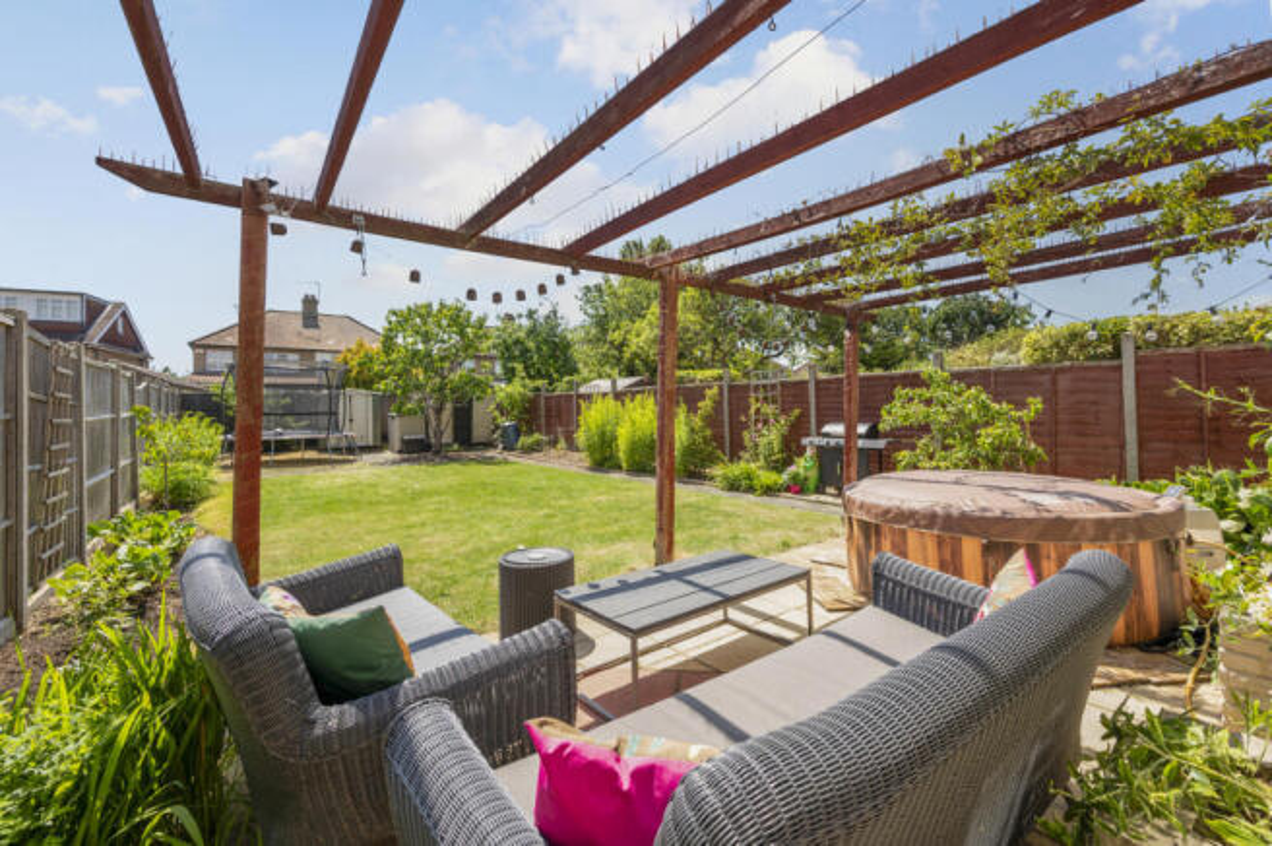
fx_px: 512
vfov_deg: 79.1
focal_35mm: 14
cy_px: 423
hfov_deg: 102.4
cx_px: 636
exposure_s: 1/250
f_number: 8
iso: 200
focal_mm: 14.5
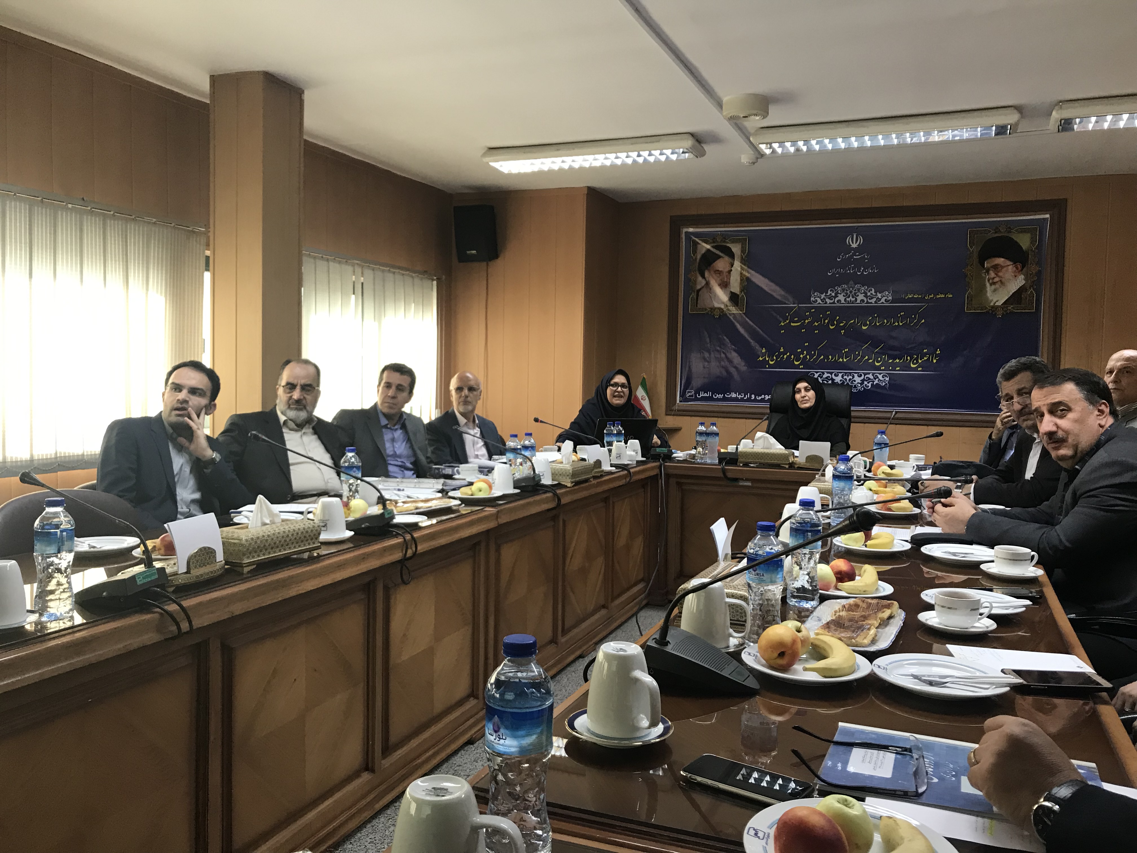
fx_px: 920
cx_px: 568
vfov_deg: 49.7
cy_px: 426
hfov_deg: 63.4
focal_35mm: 28
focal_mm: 3.99
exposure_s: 1/30
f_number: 1.8
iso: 32
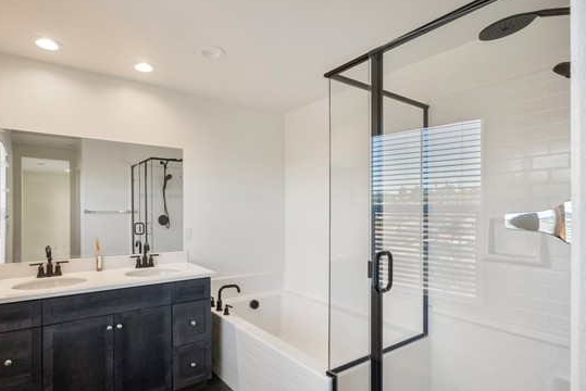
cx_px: 246
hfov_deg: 86.2
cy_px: 208
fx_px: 309
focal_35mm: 19
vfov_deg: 64.6
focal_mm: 16
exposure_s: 1.6
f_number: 22
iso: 40
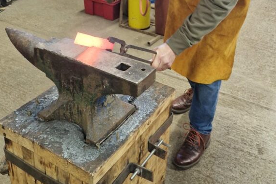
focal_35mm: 43
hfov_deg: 45.4
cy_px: 39
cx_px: 153
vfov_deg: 30.5
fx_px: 330
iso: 640
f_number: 1.8
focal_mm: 5.54
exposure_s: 1/50
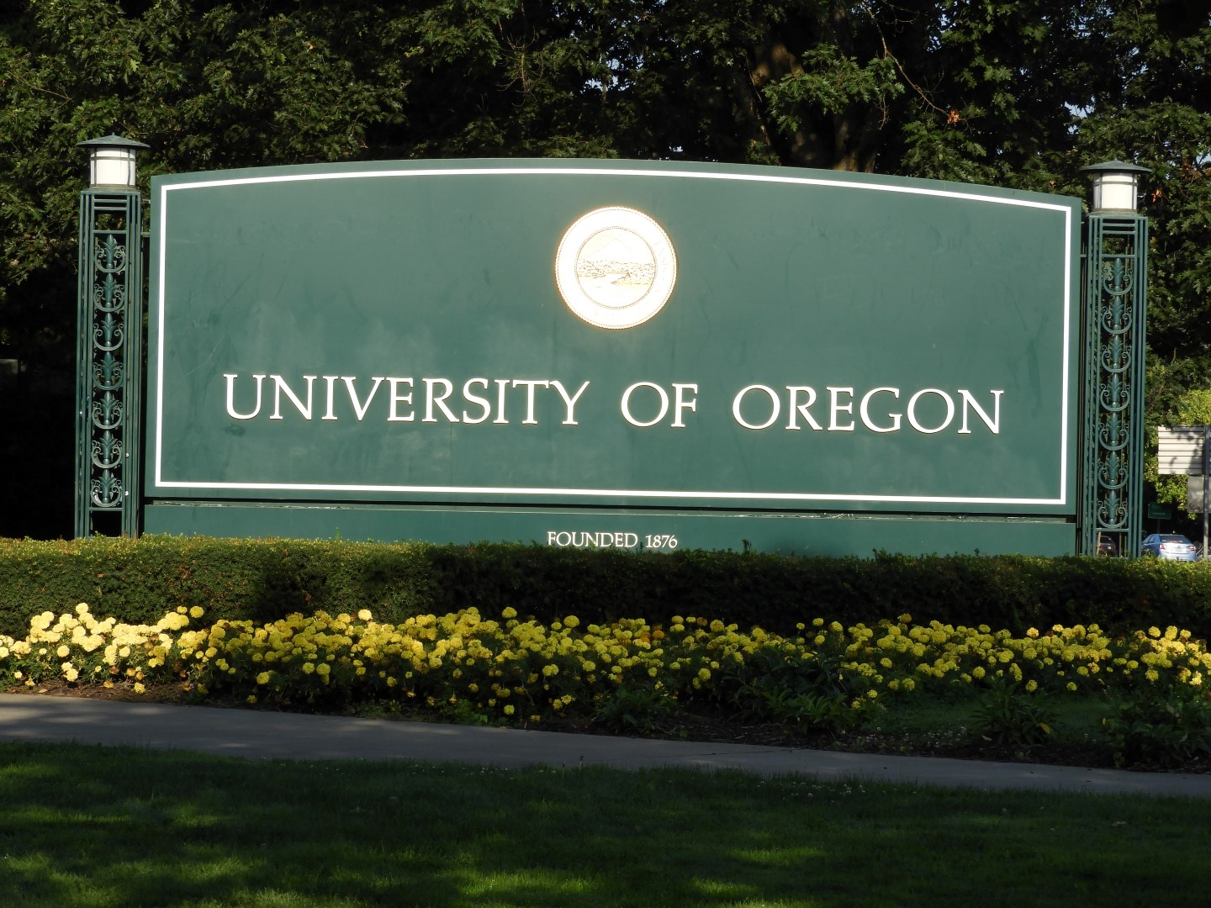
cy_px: 454
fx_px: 4373
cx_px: 606
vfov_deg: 11.9
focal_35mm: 125
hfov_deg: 15.8
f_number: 5
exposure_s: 1/500
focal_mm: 22.4
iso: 100
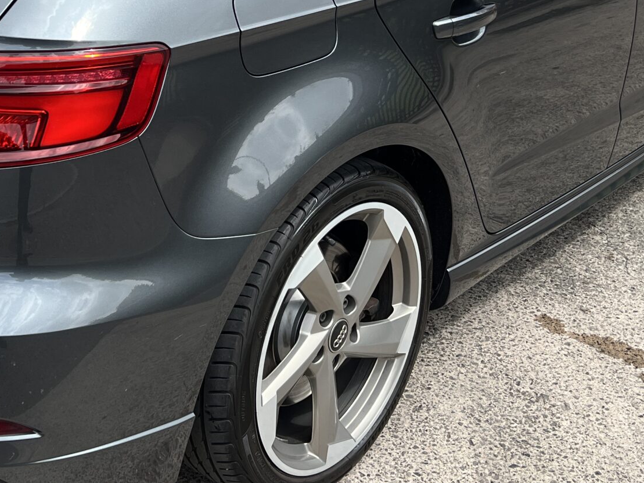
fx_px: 1116
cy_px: 82
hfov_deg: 32.0
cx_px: 229
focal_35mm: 60
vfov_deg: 24.0
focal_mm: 5.7
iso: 50
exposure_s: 1/1488
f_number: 1.5
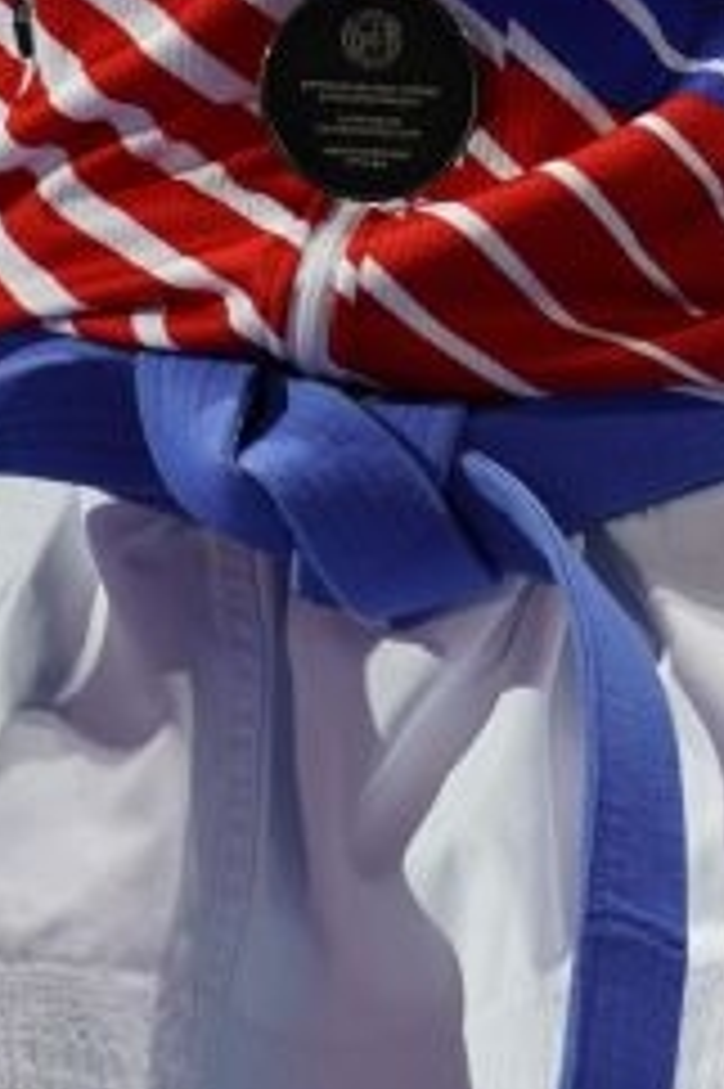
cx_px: 252
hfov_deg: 1.4
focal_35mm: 991
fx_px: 29936
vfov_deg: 2.1
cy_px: 693
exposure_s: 1/250
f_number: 2.8
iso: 200
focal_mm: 200
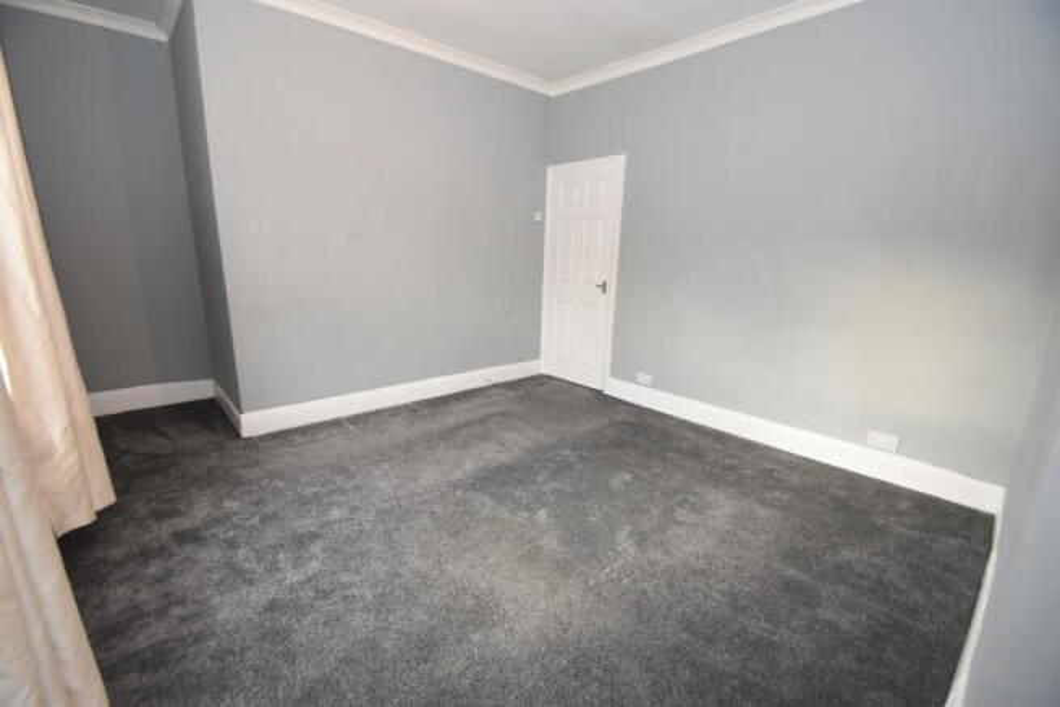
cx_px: 530
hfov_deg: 100.4
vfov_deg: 77.4
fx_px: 442
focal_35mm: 15
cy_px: 354
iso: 800
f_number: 3.5
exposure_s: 1/60
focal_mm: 10
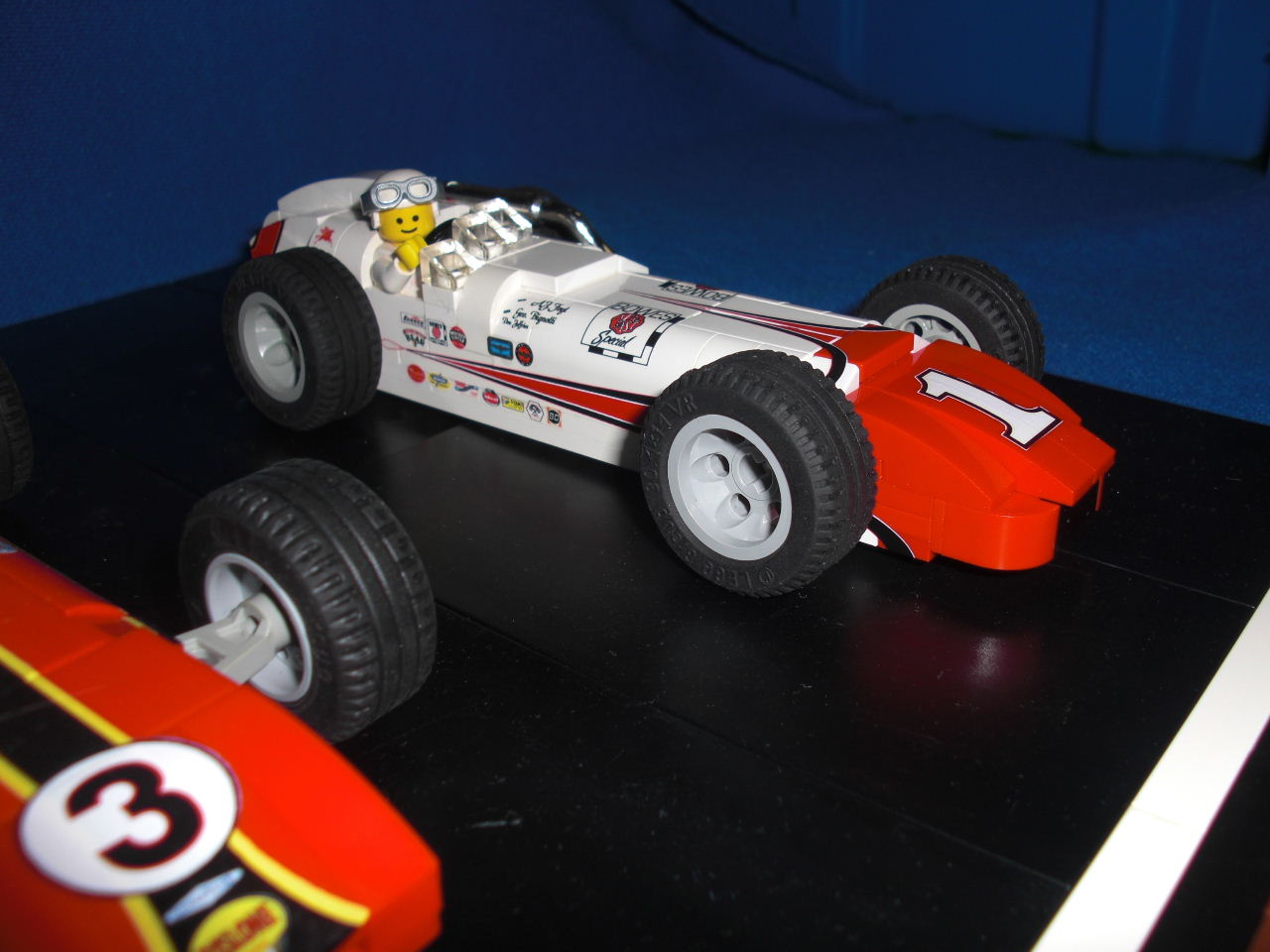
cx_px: 635
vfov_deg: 39.7
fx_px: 1321
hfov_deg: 51.4
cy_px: 476
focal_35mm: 36
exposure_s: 1/60
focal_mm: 6.3
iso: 50
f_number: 7.9
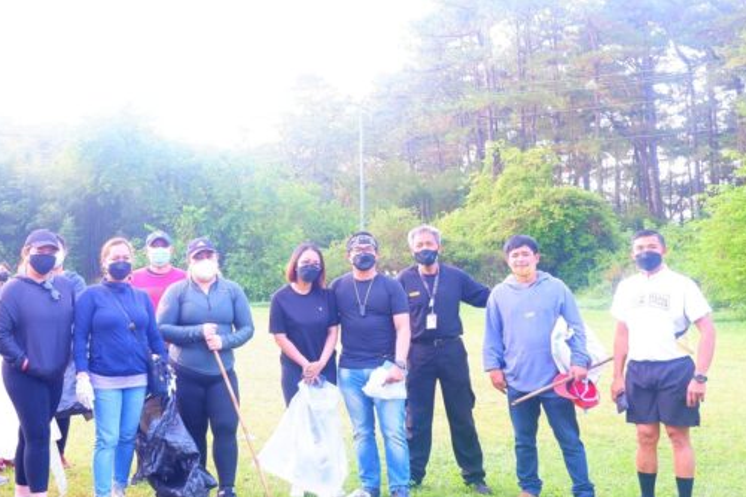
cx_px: 183
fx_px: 974
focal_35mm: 47
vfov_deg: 28.5
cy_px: 172
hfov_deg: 40.7
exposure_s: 1/20
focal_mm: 15
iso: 200
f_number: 3.5
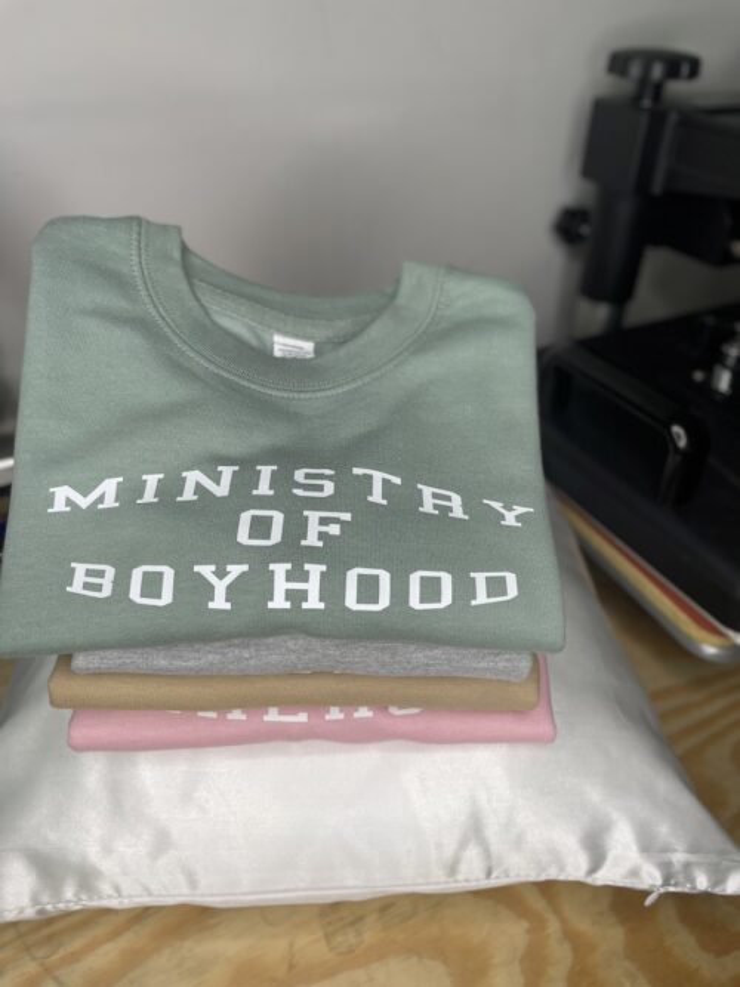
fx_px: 741
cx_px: 370
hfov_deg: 53.0
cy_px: 494
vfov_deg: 67.3
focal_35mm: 26
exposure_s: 1/159
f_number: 1.6
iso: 32
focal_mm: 4.2
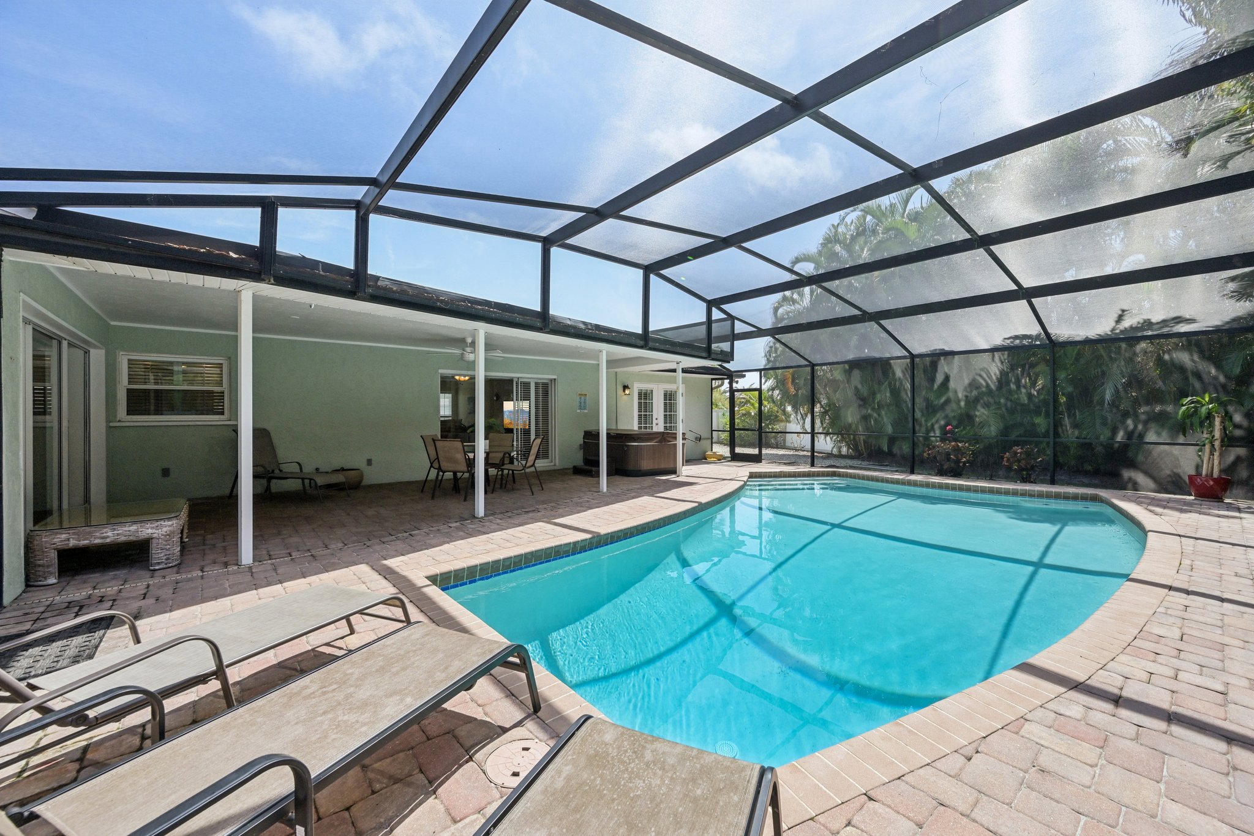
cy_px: 418
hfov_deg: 104.3
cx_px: 627
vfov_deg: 81.2
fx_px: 488
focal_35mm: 14
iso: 400
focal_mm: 14
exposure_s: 1/400
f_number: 8
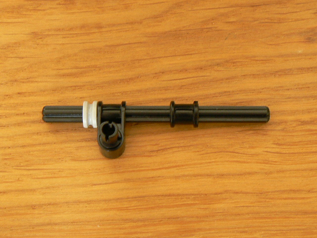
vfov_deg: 15.9
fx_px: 852
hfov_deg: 21.1
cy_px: 119
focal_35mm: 93
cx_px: 158
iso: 100
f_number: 3.6
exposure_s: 1
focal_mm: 11.4
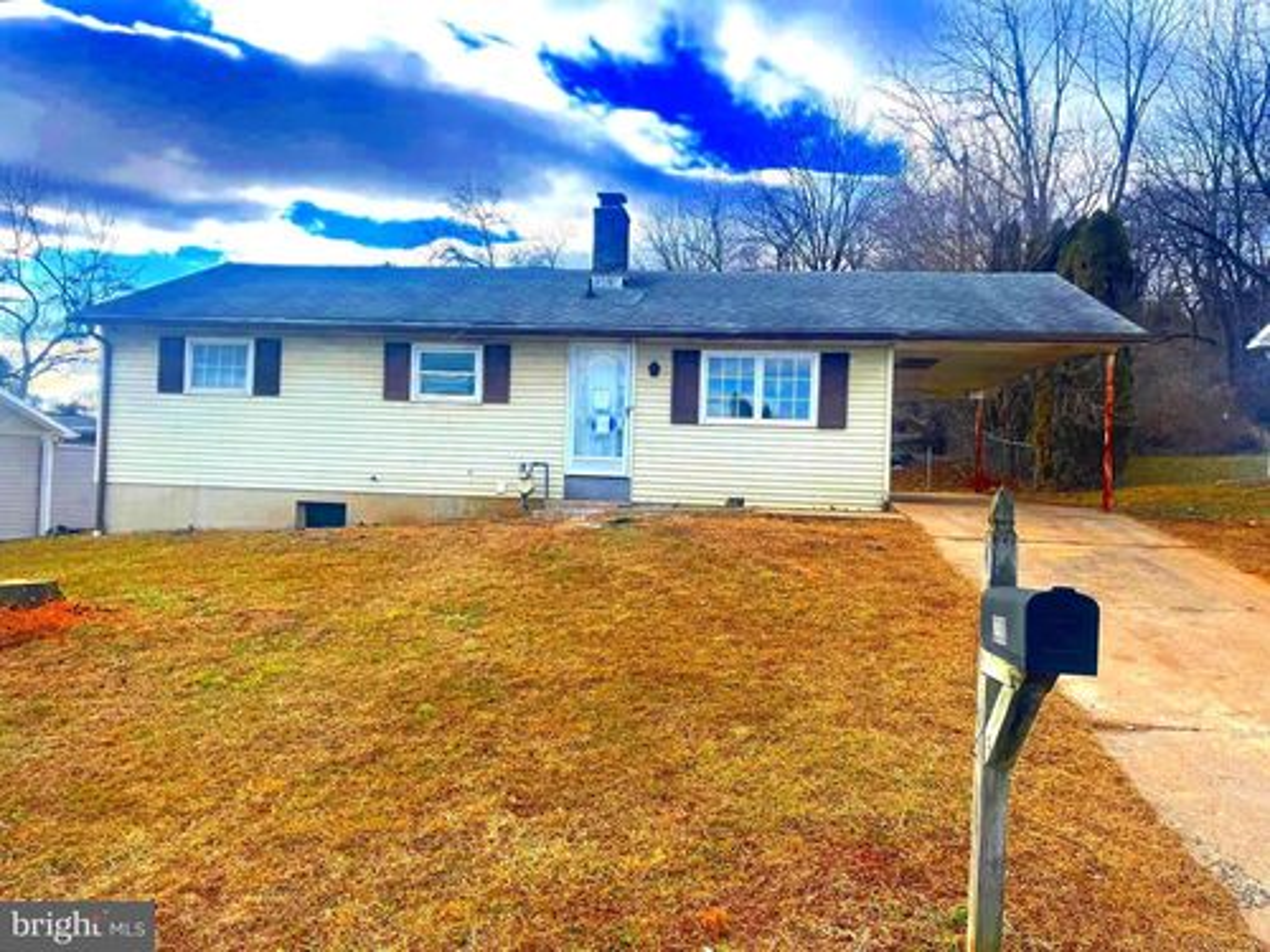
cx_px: 635
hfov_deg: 67.3
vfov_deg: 53.1
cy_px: 476
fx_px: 954
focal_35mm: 26
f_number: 1.6
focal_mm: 5.1
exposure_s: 1/1558
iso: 50
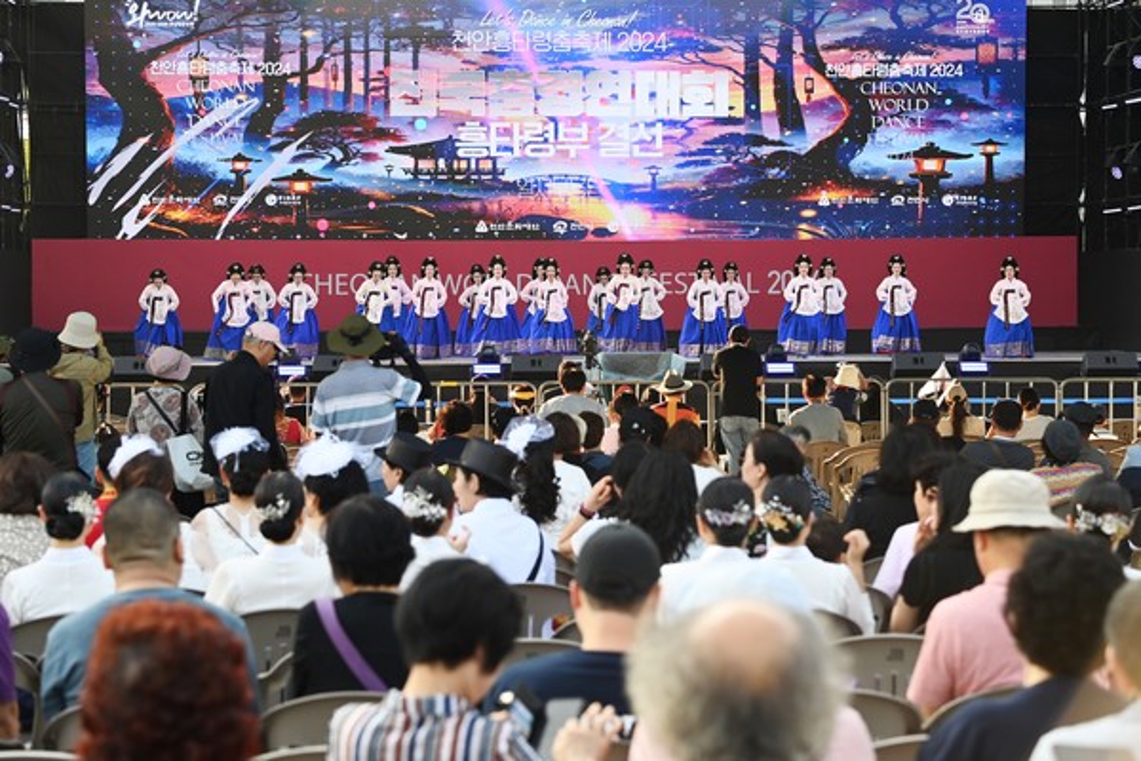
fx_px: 3486
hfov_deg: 18.6
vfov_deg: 12.5
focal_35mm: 110
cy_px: 380
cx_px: 570
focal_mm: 110
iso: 1600
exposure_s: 1/1000
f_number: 6.3
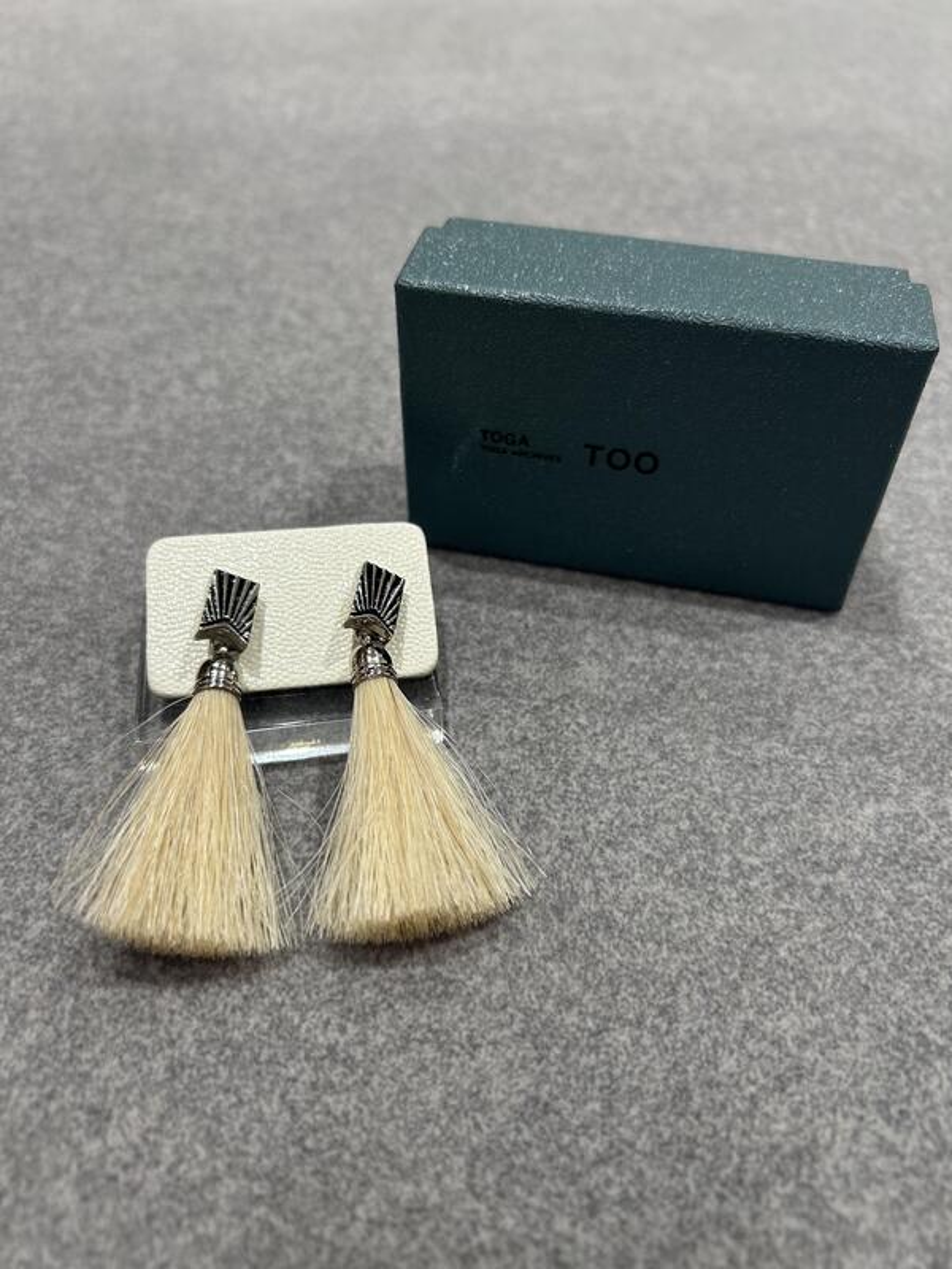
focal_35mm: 26
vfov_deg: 67.3
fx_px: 953
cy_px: 634
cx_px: 476
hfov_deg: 53.1
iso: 50
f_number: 1.5
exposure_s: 1/120
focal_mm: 5.7
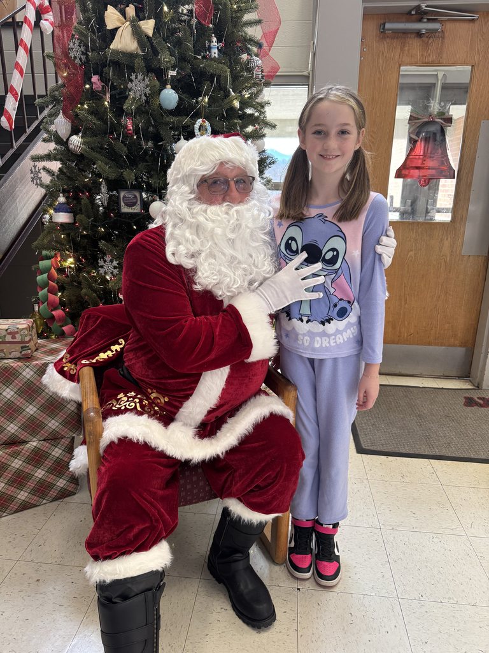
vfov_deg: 71.6
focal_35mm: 24
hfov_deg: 56.8
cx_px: 244
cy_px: 326
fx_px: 452
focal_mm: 6.76
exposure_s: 1/120
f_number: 1.78
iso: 200
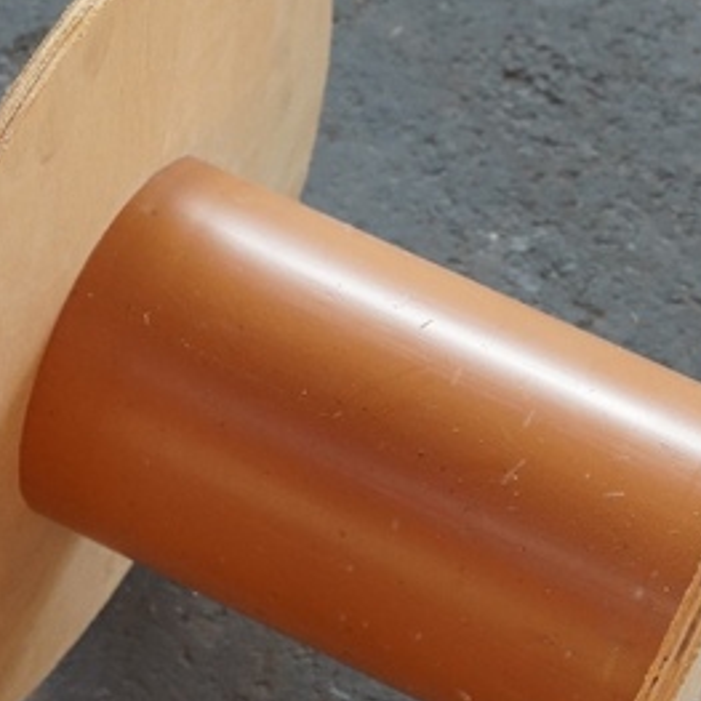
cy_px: 432
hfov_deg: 16.1
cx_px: 373
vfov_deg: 16.1
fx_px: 2478
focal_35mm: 108
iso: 1250
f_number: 5
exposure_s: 1/160
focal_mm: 31
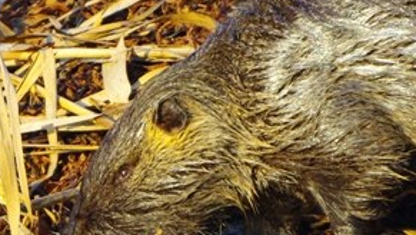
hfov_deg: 0.8
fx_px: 30922
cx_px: 144
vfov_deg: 0.4
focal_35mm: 2802
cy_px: 149
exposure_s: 1/250
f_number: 5.6
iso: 400
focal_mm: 450
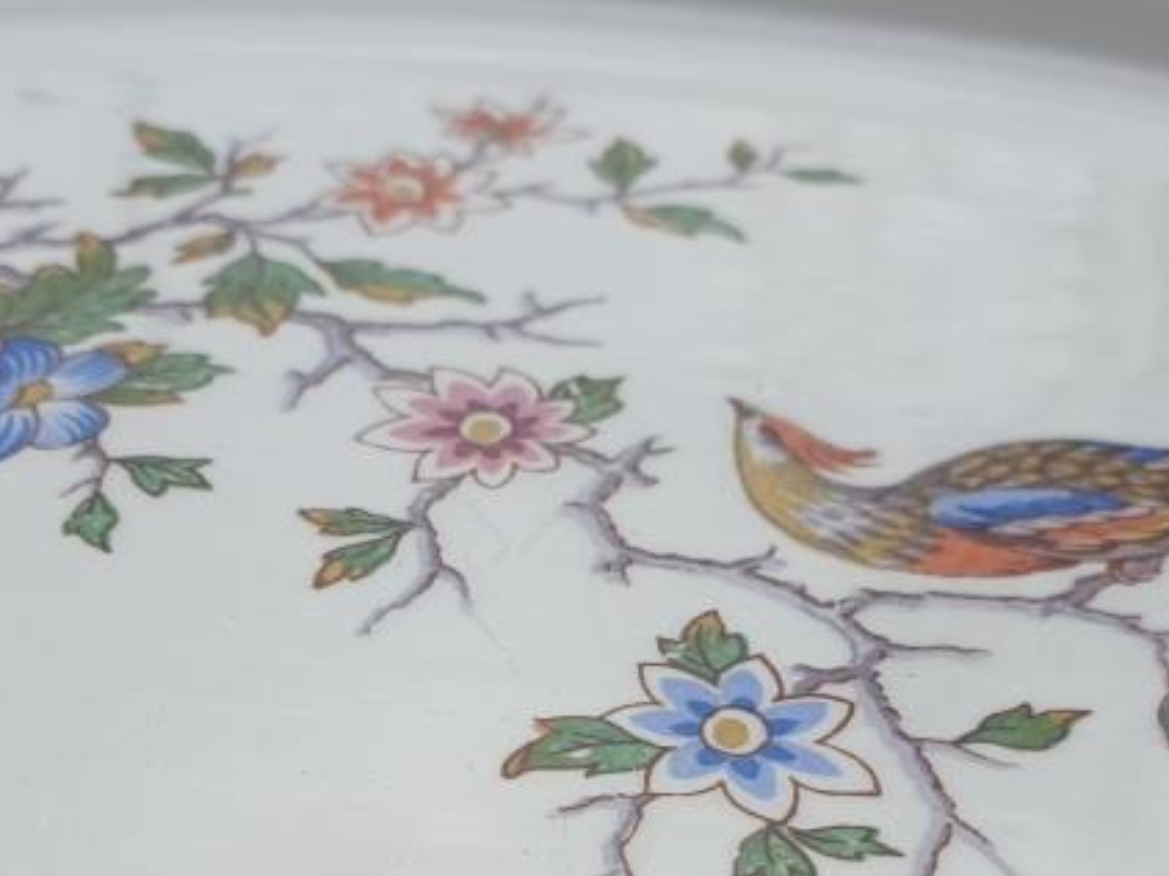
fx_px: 2127
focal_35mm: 63
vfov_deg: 22.0
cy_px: 970
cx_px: 434
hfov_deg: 30.6
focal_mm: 4.3
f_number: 2.4
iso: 50
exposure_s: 1/278
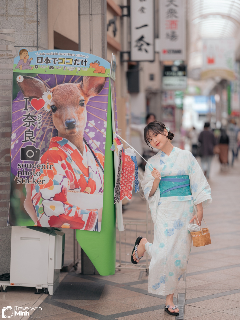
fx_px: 804
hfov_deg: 17.0
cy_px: 160
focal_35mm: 87
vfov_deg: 22.5
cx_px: 120
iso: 200
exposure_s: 1/300
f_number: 2
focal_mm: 110
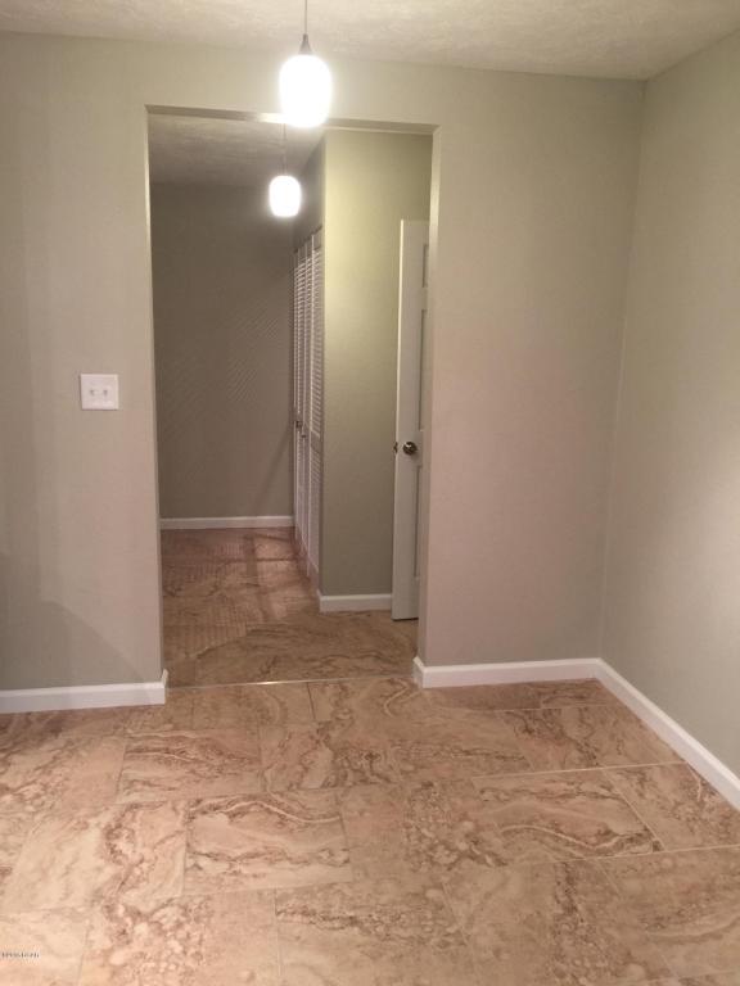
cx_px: 370
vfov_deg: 61.7
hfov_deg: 48.2
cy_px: 493
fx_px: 827
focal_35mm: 29
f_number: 2.2
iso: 64
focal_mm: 4.15
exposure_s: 1/15
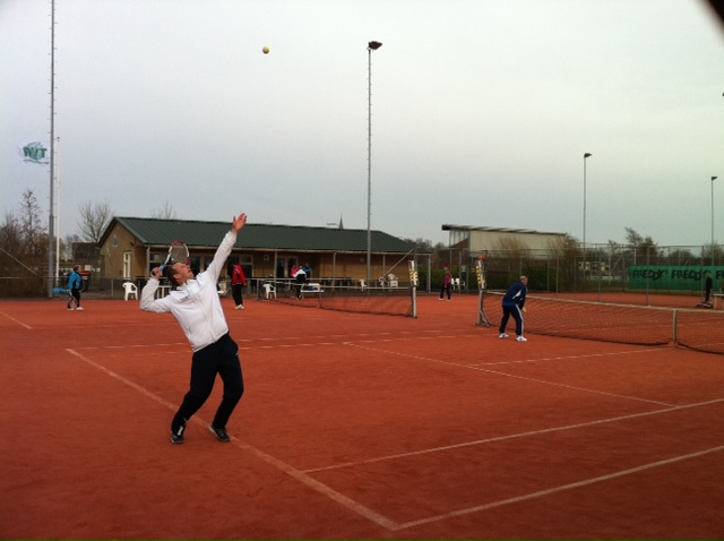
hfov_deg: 52.7
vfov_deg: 40.6
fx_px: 731
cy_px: 270
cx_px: 362
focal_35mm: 35
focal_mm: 3.85
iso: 80
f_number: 2.8
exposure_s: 1/656
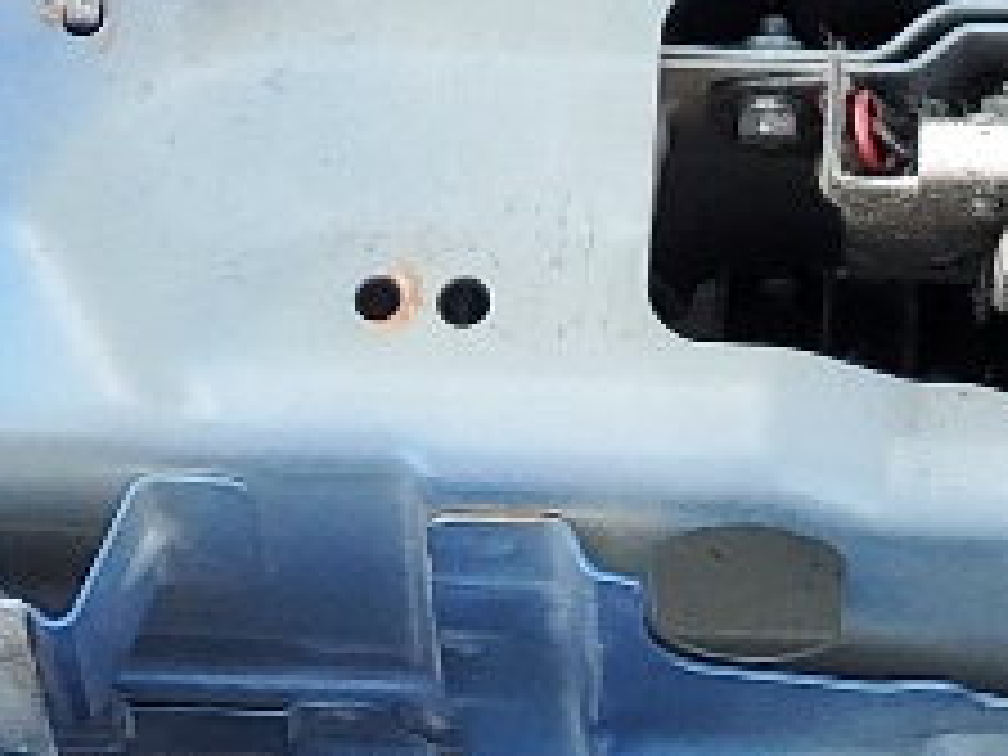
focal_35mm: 186
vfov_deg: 7.3
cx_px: 1076
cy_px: -1264
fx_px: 5416
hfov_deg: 10.5
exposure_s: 1/233
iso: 50
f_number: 1.5
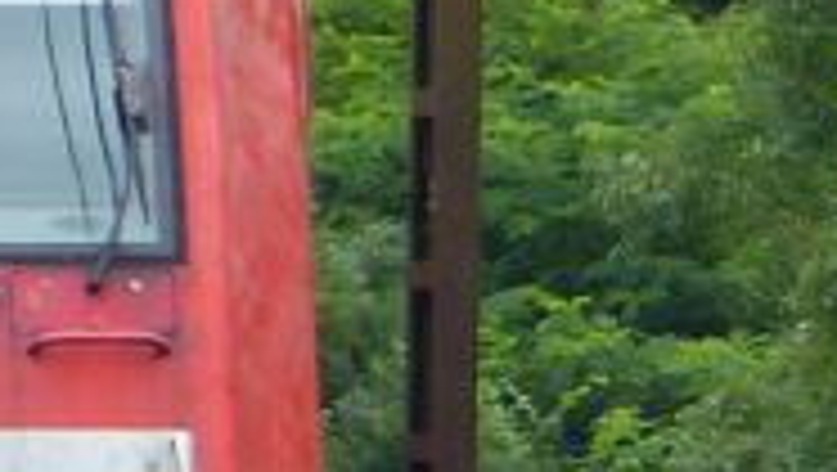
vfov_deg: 0.6
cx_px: -225
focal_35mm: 1921
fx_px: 42671
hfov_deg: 1.1
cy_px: -90
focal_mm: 49.2
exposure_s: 1/500
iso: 100
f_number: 2.8
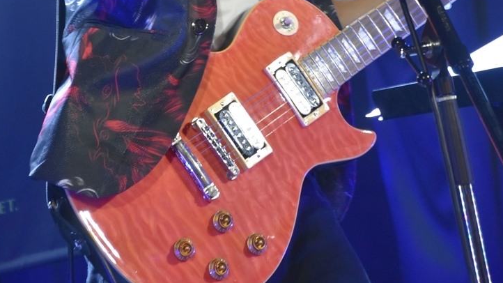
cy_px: -60
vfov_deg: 6.6
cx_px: 249
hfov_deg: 11.8
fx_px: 2441
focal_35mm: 183
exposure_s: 1/60
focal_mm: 70
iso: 1600
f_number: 5.3
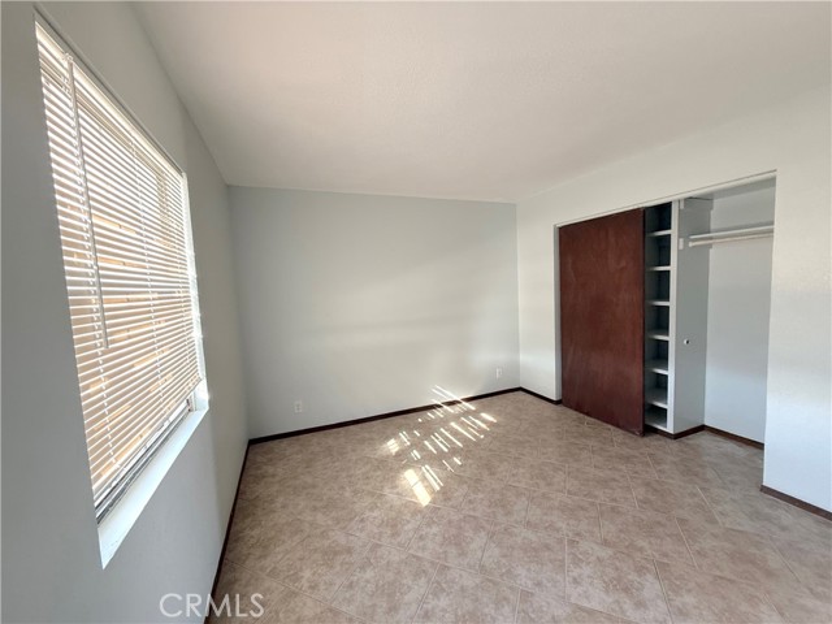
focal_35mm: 14
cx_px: 416
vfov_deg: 85.7
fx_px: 336
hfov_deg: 102.1
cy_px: 312
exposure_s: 1/62
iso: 400
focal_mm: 2.22
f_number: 2.2
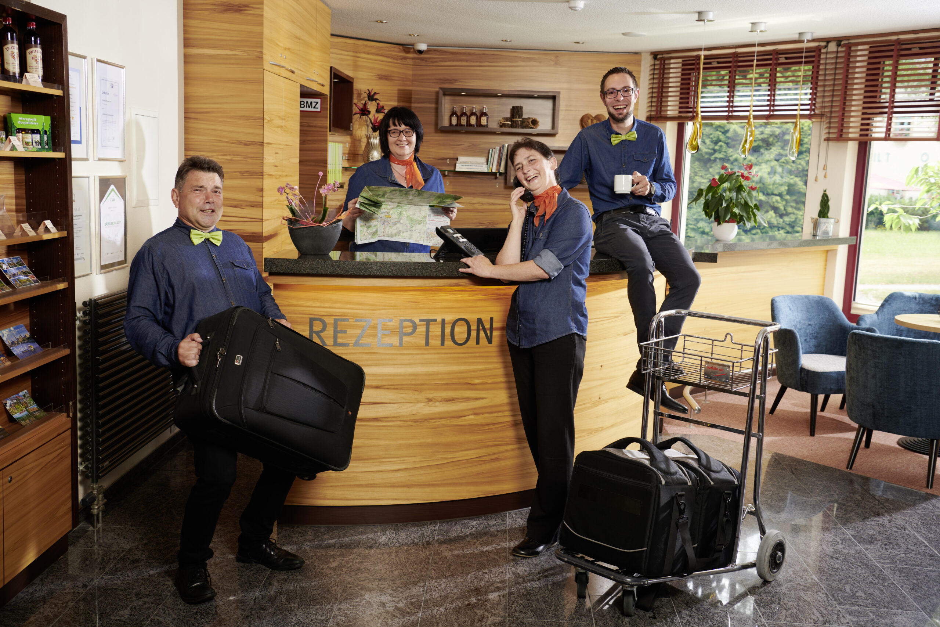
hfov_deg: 50.7
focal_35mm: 38
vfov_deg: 35.1
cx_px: 470
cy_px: 314
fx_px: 992
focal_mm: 38
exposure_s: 1/60
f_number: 5.6
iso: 200
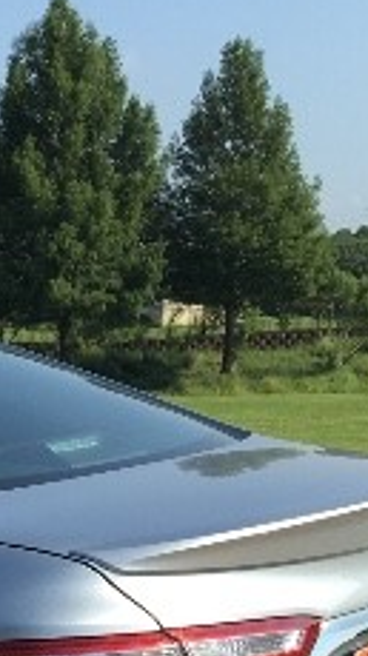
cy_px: 622
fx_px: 1530
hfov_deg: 12.4
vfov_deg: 23.4
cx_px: -328
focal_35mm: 88
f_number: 2.2
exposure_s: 1/1425
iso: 25
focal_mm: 4.15
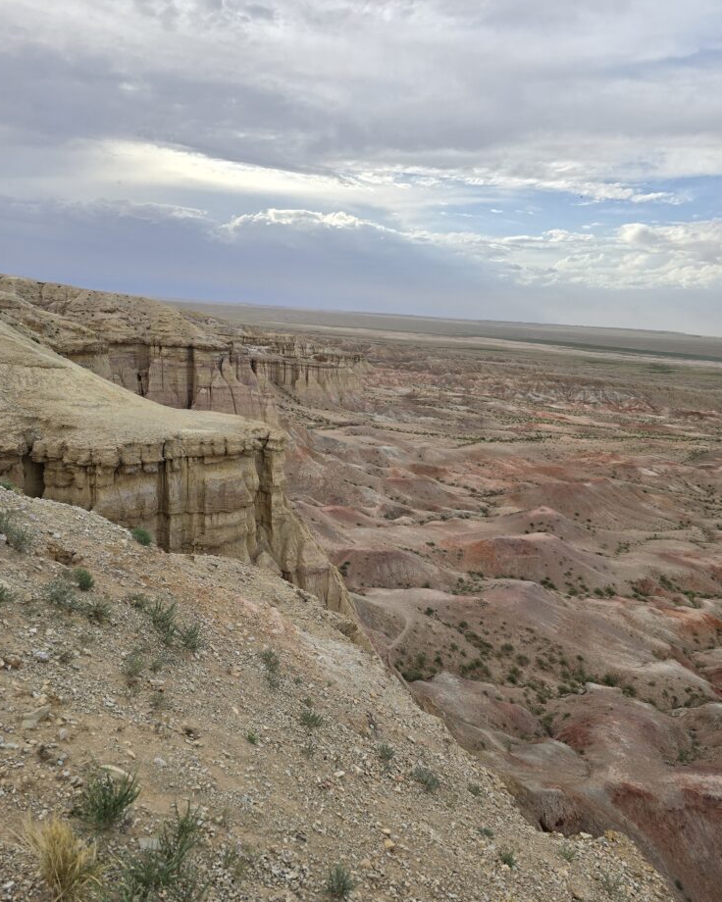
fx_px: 668
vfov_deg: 68.0
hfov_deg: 56.8
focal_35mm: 25
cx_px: 354
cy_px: 493
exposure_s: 1/420
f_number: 1.7
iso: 12
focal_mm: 6.3
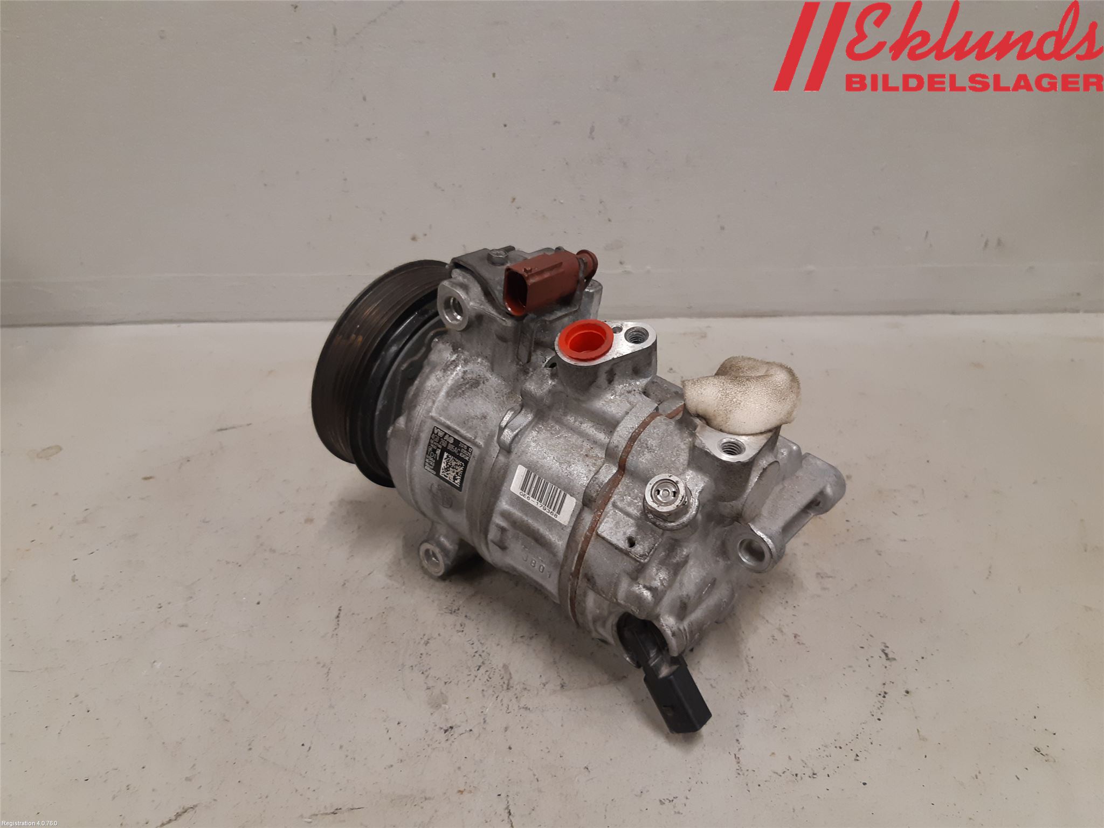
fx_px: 829
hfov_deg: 67.3
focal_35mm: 26
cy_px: 414
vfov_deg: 53.1
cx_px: 552
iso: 160
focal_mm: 3.93
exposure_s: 1/50
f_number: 1.7
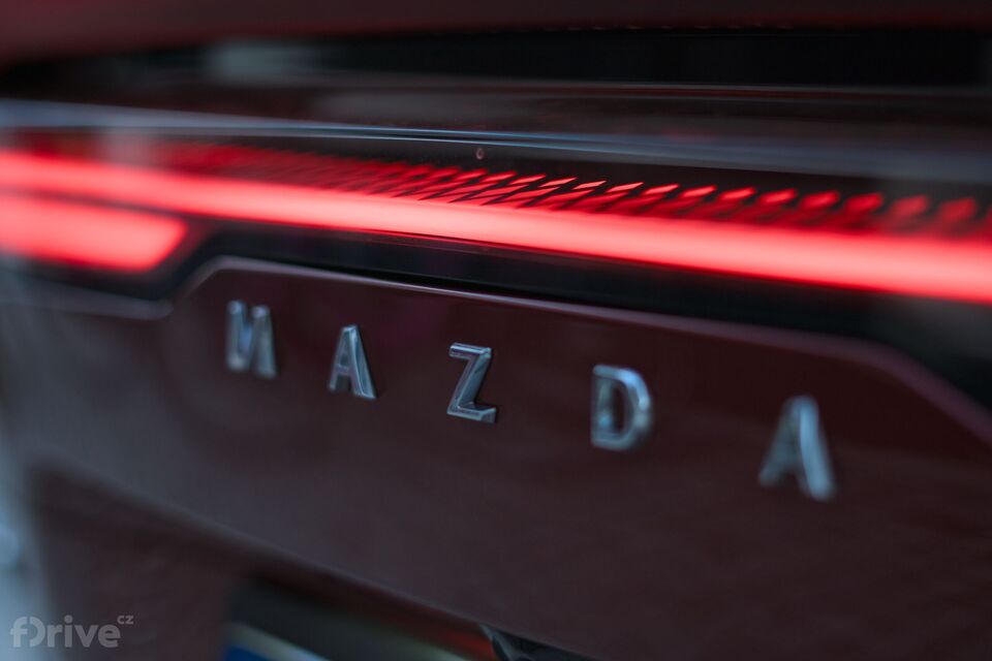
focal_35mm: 75
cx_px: 496
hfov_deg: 27.0
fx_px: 2067
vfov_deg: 18.2
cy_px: 330
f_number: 1.8
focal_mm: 50
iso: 250
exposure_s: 1/400
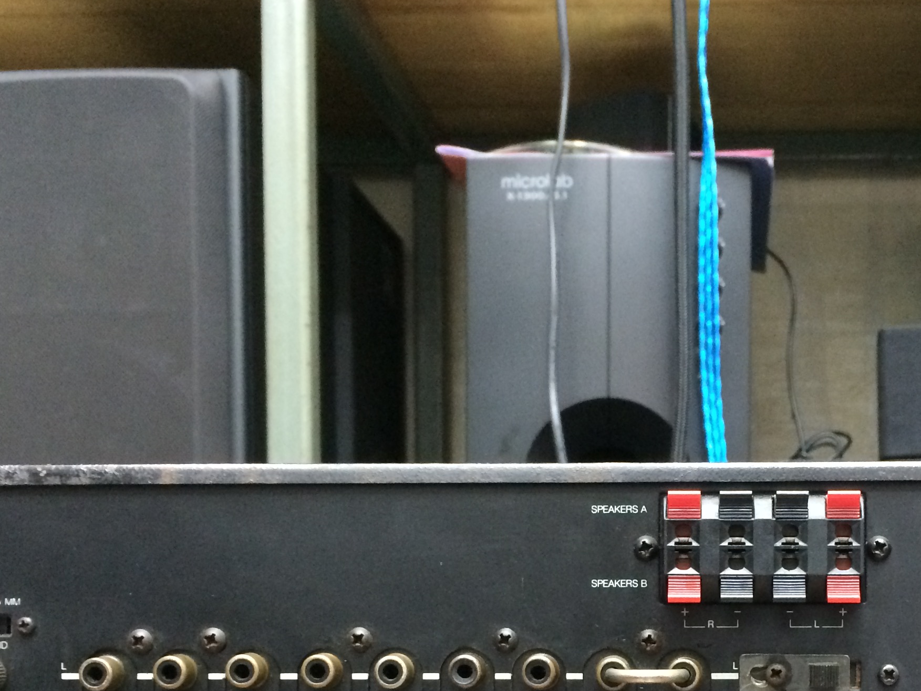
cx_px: 689
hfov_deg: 34.8
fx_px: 1437
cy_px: 624
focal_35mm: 54
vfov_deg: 26.1
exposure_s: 1/17
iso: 320
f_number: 2.2
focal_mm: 4.15
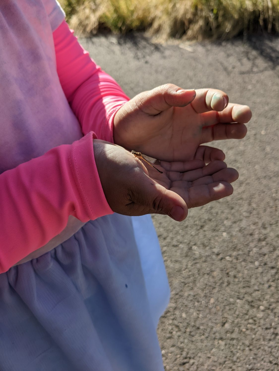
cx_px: 140
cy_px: 186
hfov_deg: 51.4
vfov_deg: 65.3
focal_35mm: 27
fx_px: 290
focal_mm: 4.38
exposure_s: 1/1805
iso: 48
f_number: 1.73
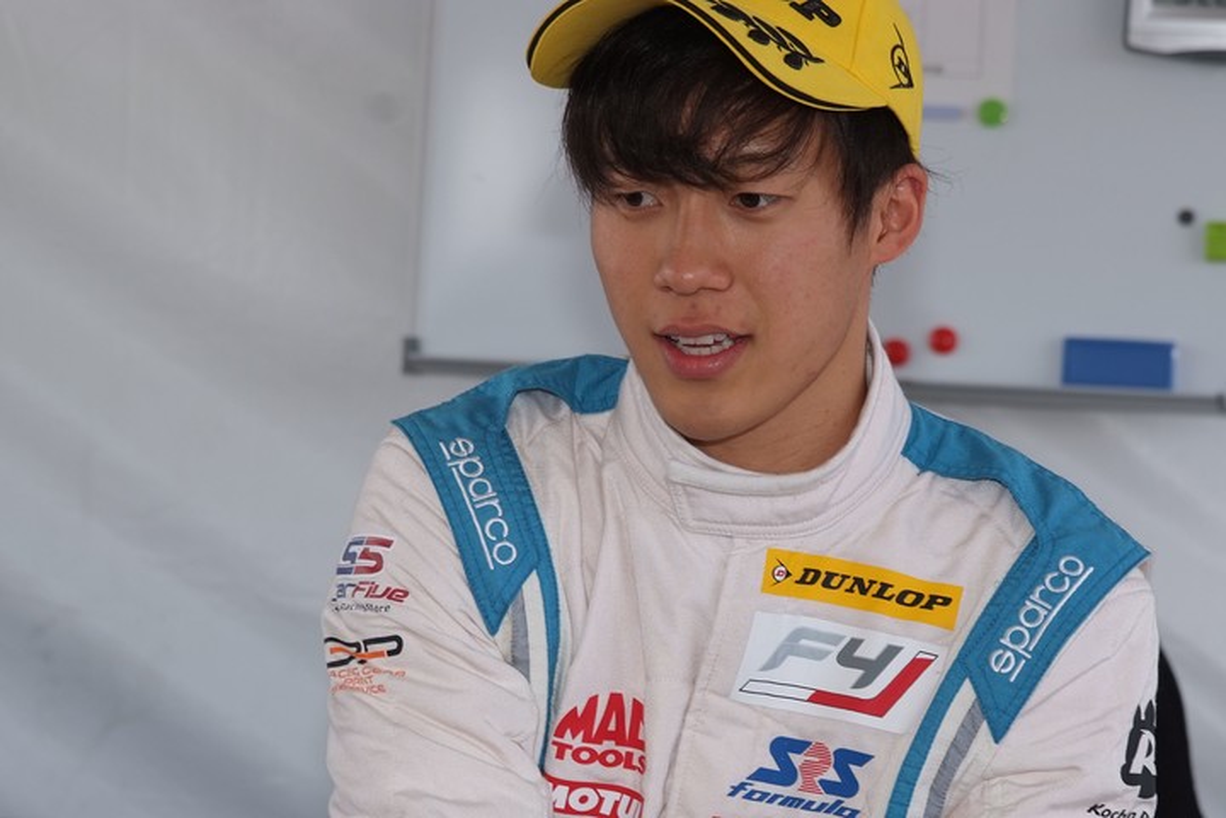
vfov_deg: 12.1
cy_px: 409
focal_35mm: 113
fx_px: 3848
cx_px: 613
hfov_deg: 18.1
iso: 100
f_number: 5.6
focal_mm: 75
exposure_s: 1/114
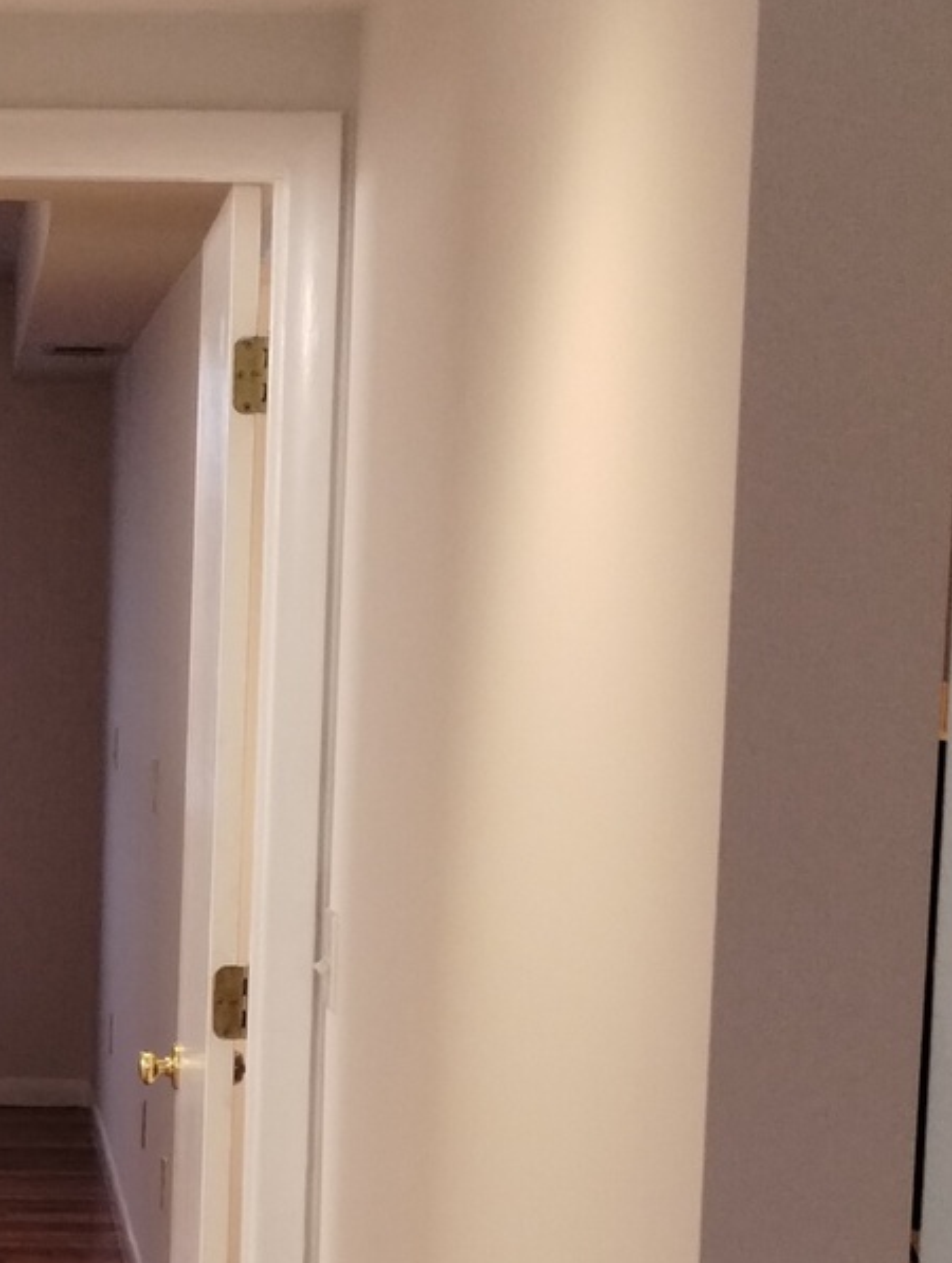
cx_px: -217
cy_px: 1235
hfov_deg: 13.3
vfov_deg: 17.8
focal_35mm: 108
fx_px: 3948
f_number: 1.8
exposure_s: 1/31
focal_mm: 4.27
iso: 400
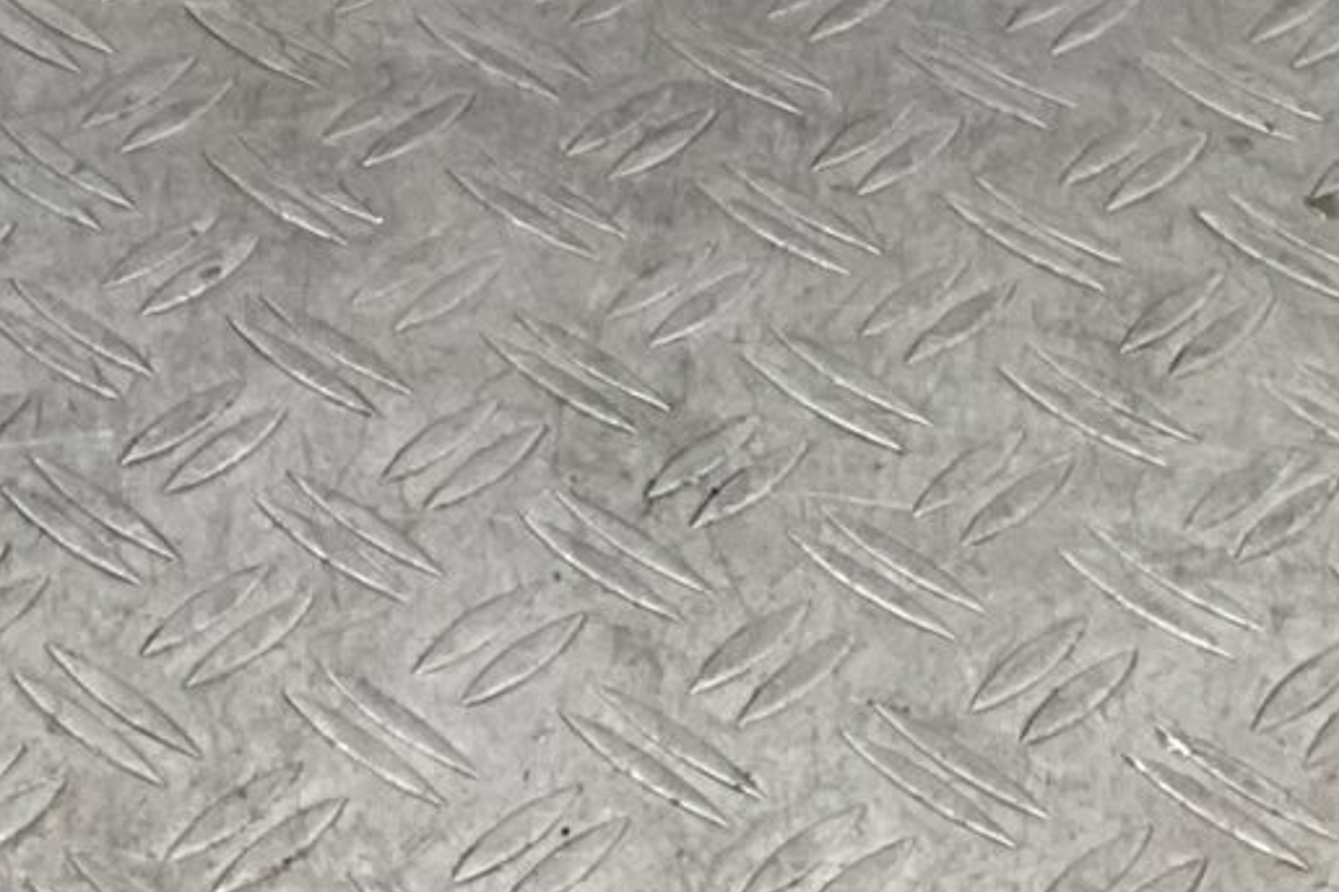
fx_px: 5577
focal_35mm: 150
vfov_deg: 8.3
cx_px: -1313
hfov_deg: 12.2
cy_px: -1365
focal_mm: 3
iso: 25
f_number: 1.8
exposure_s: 1/100
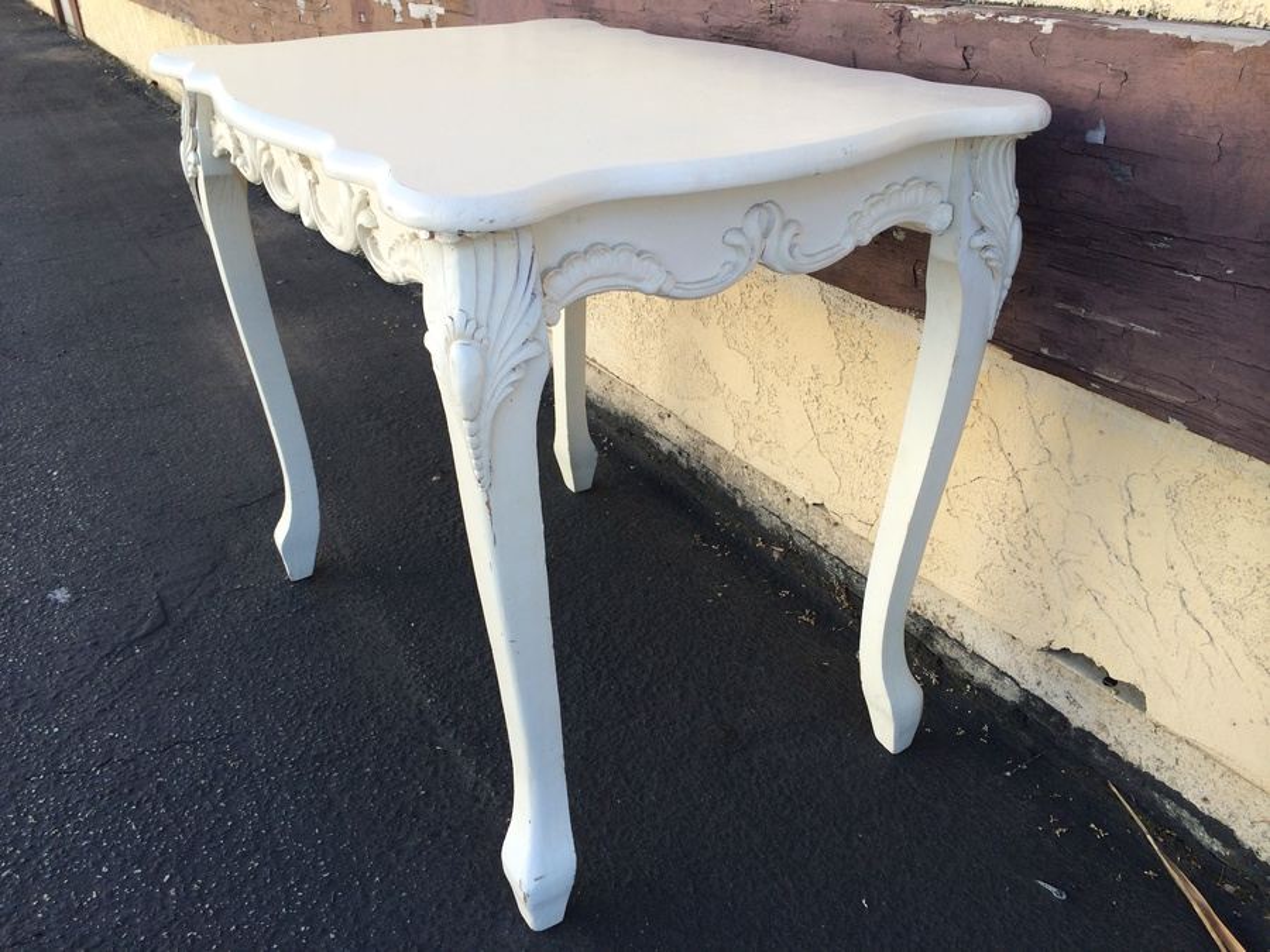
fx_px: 1101
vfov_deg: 46.8
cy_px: 476
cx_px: 635
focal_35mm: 30
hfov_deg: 60.0
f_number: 2.2
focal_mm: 4.12
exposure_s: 1/461
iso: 32
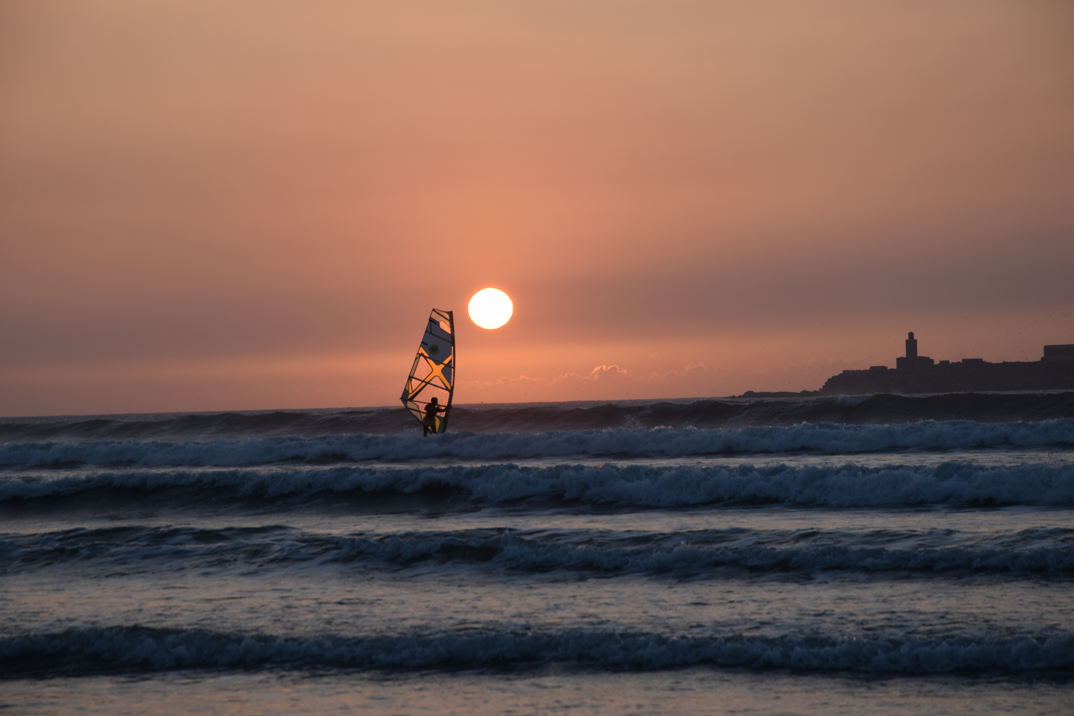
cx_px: 537
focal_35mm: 158
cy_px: 358
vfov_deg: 8.7
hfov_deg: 13.0
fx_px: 4698
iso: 200
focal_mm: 105
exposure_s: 1/250
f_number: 8
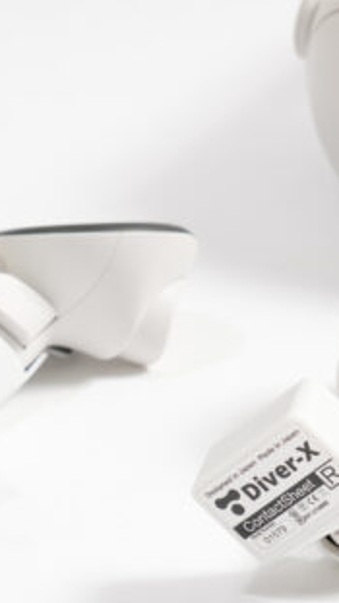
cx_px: 287
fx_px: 3339
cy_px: 334
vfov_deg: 10.3
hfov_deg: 5.8
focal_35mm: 209
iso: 250
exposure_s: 1/125
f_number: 8
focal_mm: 65
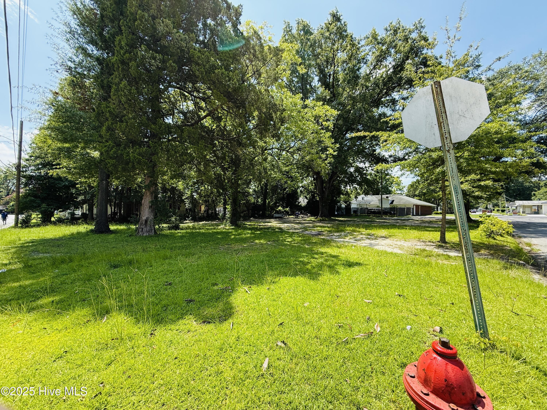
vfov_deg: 85.7
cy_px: 205
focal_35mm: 14
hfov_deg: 102.1
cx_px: 274
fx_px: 221
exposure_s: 1/472
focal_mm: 2.22
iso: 50
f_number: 2.2
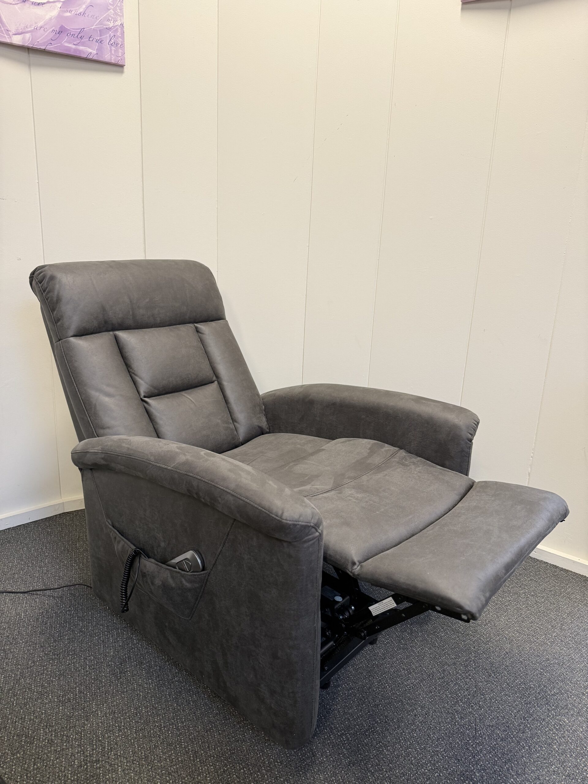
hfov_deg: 56.8
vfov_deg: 71.6
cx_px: 294
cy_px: 392
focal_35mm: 24
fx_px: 544
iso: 250
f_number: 1.78
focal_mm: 6.76
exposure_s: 1/50
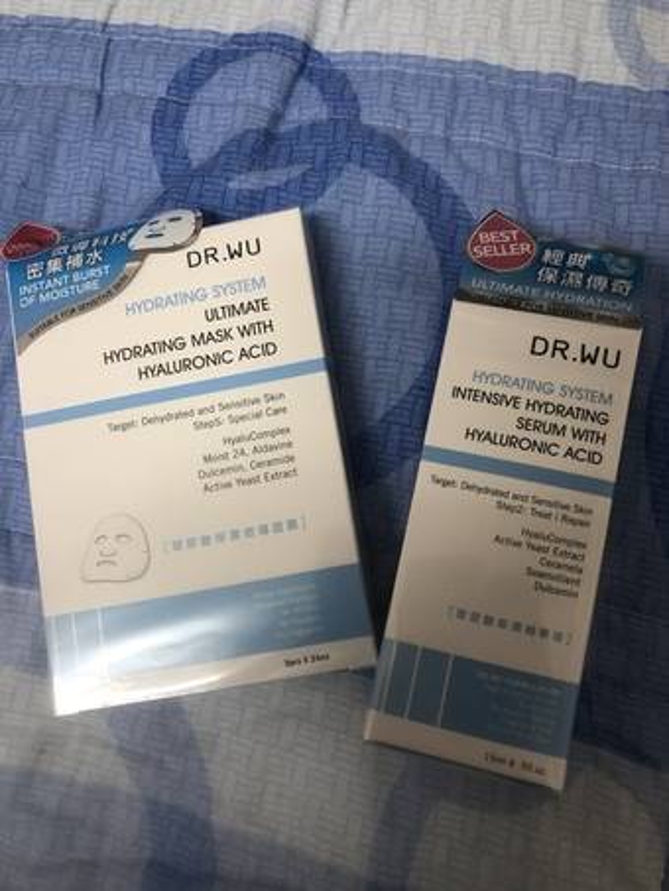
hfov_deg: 49.8
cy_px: 446
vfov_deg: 63.4
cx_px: 334
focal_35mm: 28
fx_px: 721
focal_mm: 3.99
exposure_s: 1/20
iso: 40
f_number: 1.8
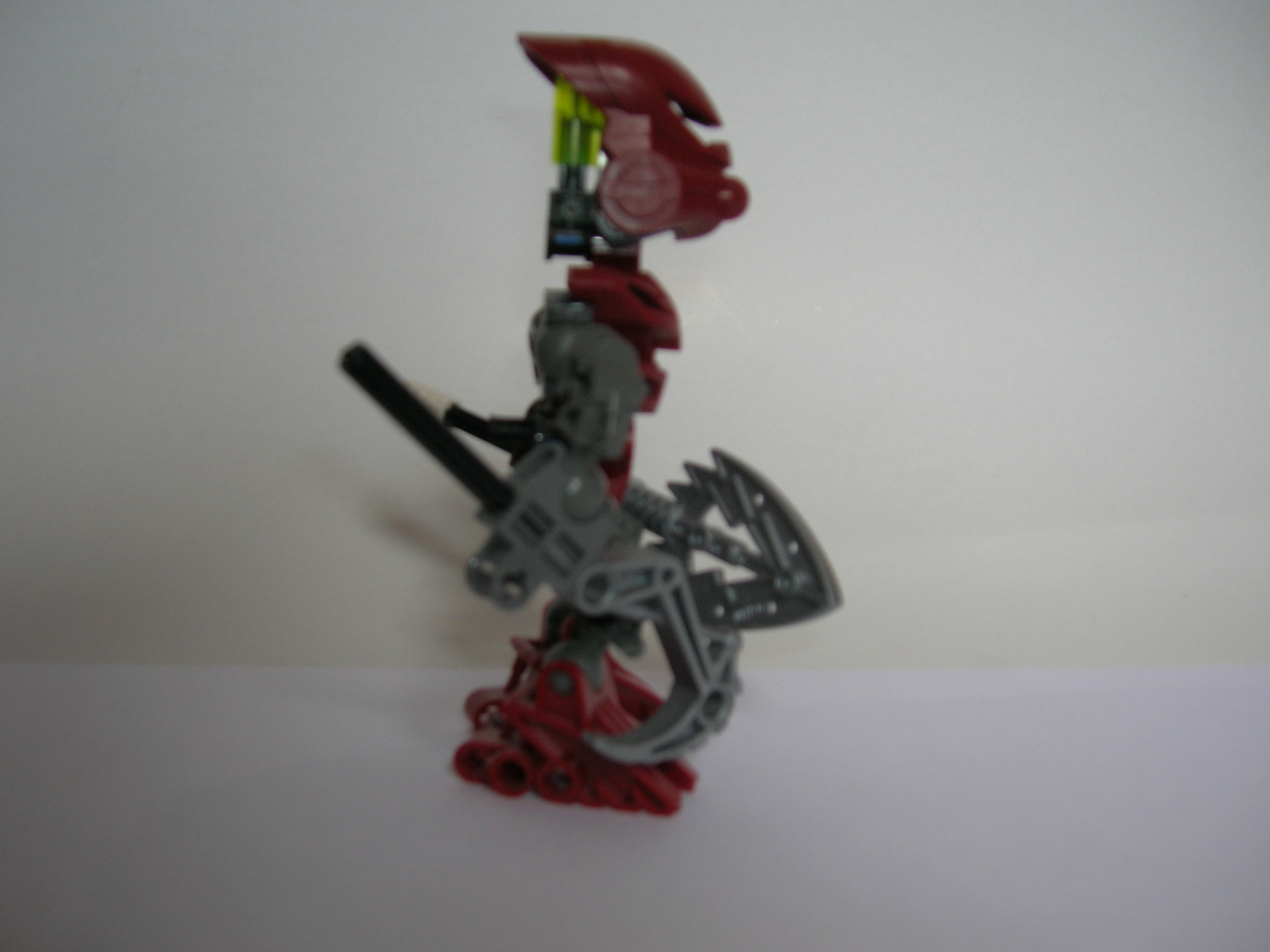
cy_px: 485
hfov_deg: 52.6
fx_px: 1284
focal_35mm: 35
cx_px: 628
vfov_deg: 40.7
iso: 51
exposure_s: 1/27.6
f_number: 2.9
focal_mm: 5.7
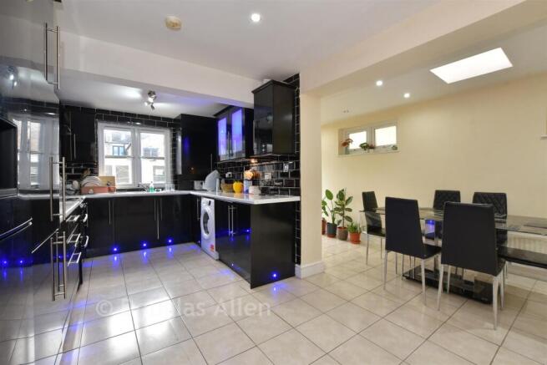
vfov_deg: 77.4
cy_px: 182
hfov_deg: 100.4
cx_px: 274
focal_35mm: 15
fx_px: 228
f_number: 8
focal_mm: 10
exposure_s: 1/4
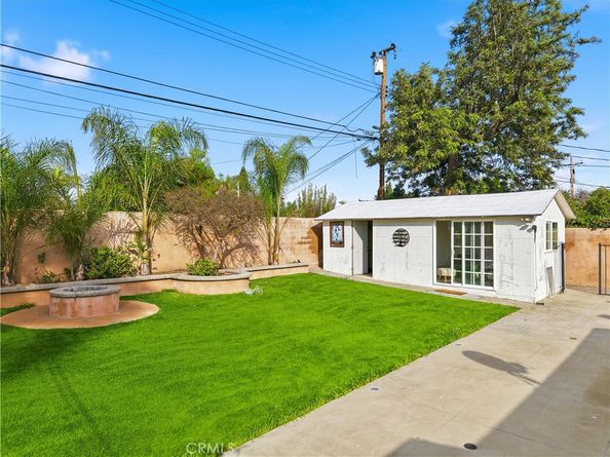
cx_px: 305
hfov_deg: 71.6
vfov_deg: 56.8
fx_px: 423
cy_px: 228
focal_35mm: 24
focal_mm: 8.7
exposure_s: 1/5000
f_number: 1.8
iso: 150
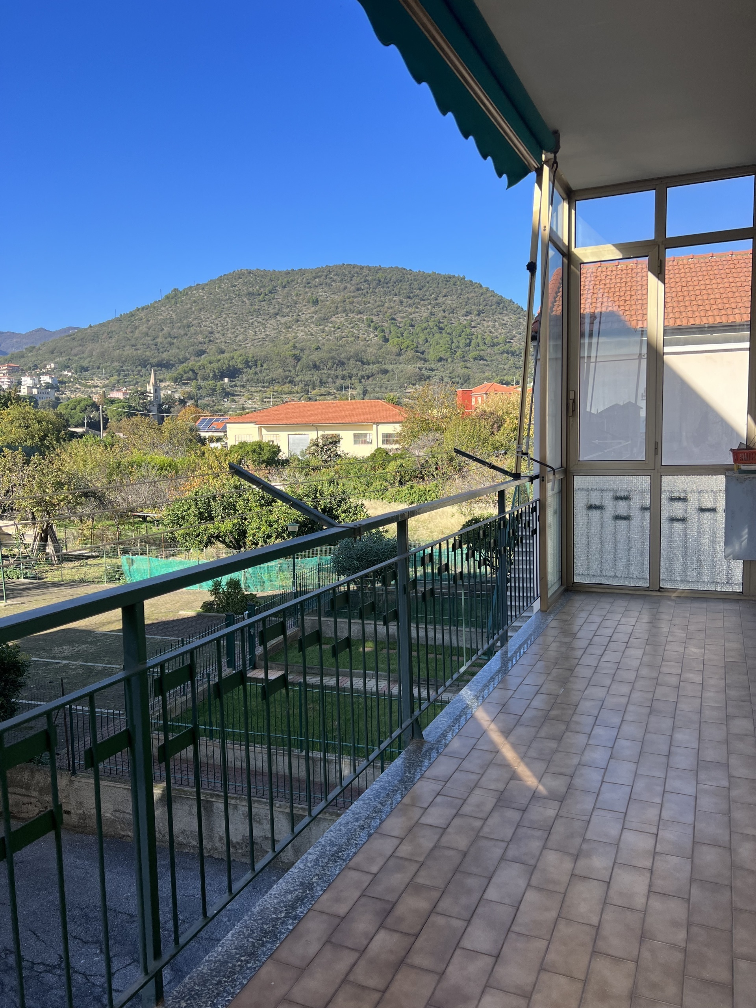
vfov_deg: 67.3
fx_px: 757
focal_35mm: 26
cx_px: 378
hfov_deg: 53.1
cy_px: 504
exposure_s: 1/1621
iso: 50
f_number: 1.5
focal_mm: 5.7
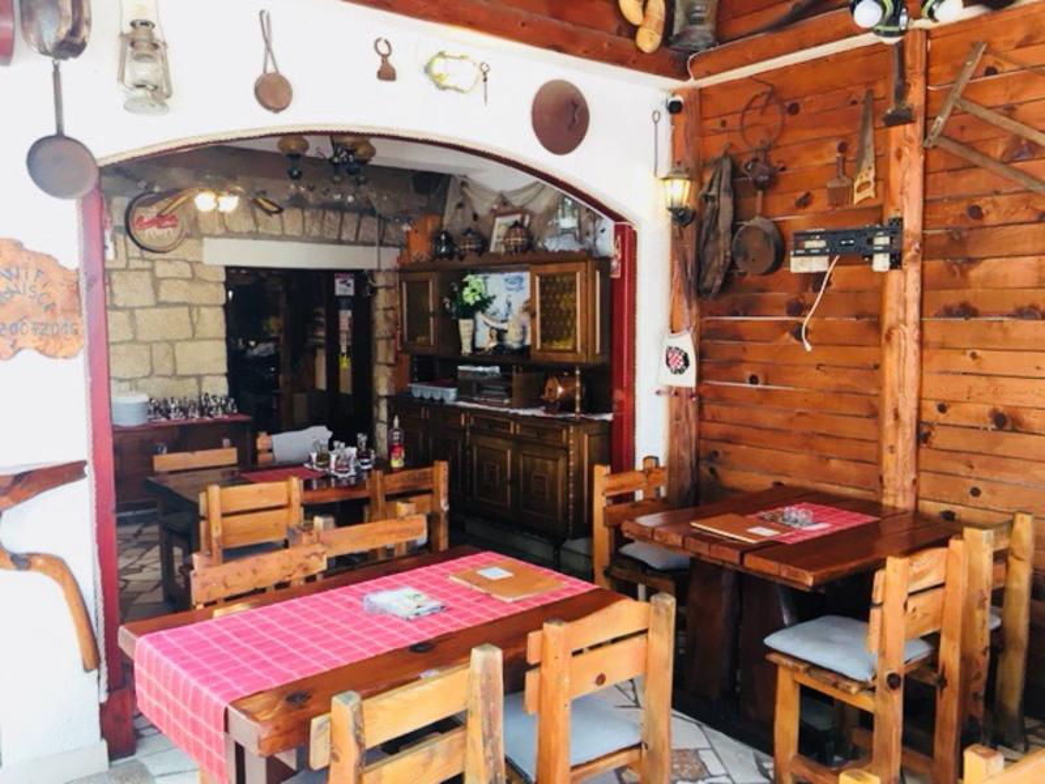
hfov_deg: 61.7
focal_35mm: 29
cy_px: 392
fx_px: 875
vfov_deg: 48.2
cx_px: 522
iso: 40
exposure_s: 1/33
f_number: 2.2
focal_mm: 4.15
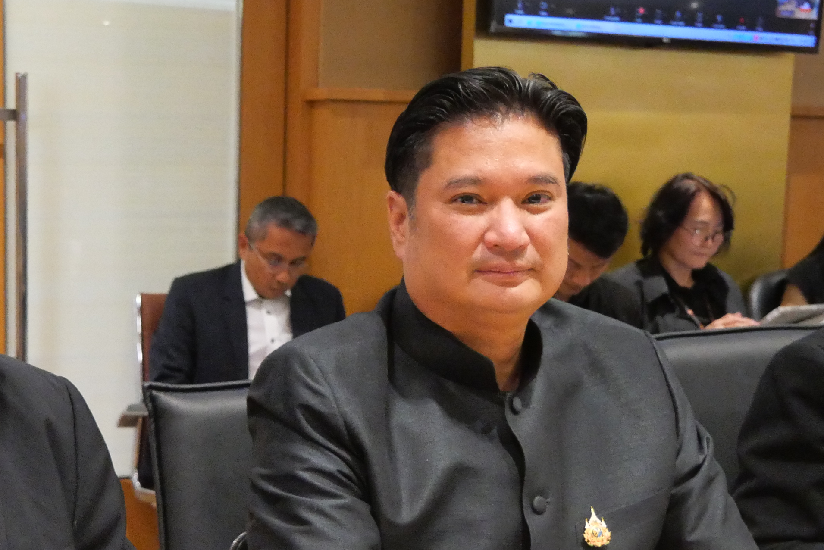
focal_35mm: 68
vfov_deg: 19.9
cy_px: 418
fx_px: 1557
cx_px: 141
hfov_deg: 28.9
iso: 3200
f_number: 3.8
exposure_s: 1/80
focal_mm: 17
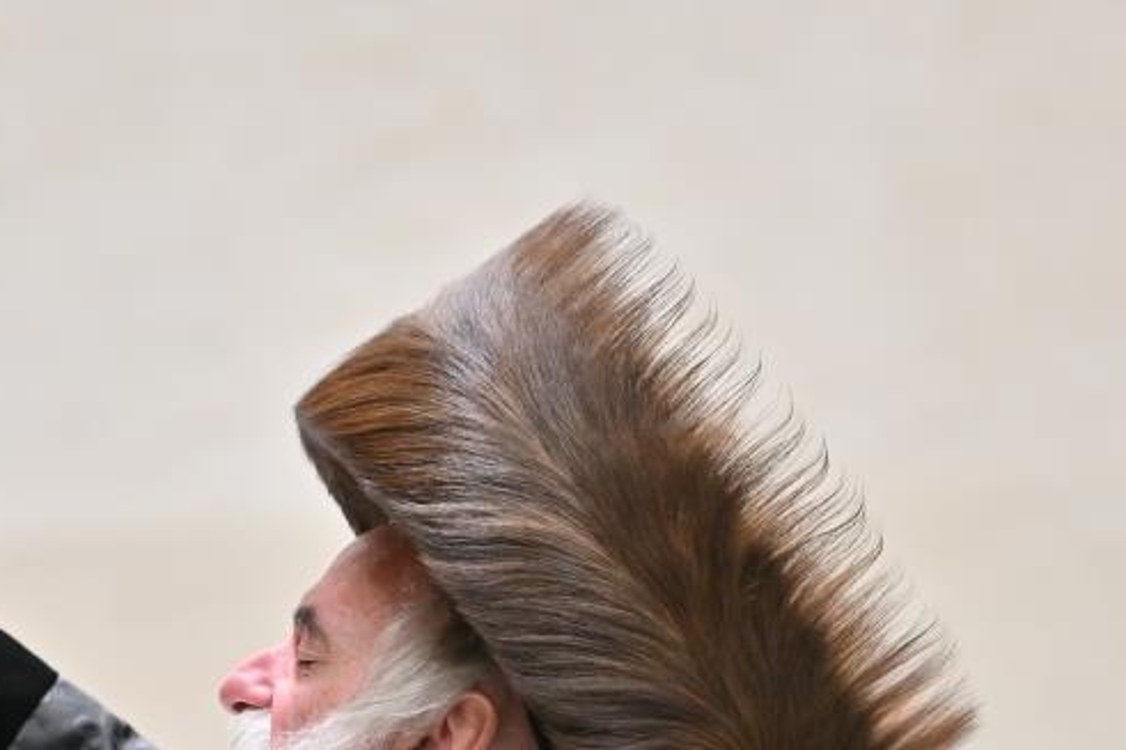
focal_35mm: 626
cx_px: 374
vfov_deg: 2.2
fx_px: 19572
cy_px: 761
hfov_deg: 3.3
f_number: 2.8
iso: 320
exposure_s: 1/200
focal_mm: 200
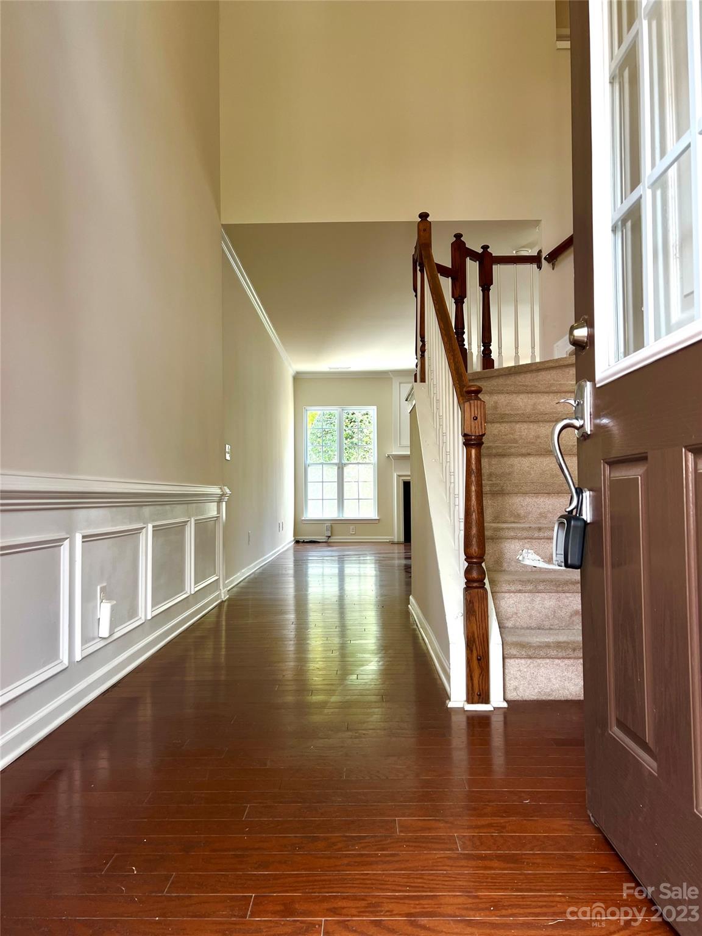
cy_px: 468
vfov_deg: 67.3
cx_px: 351
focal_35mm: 26
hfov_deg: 53.1
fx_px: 703
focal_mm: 5.7
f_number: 1.5
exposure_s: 1/121
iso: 40
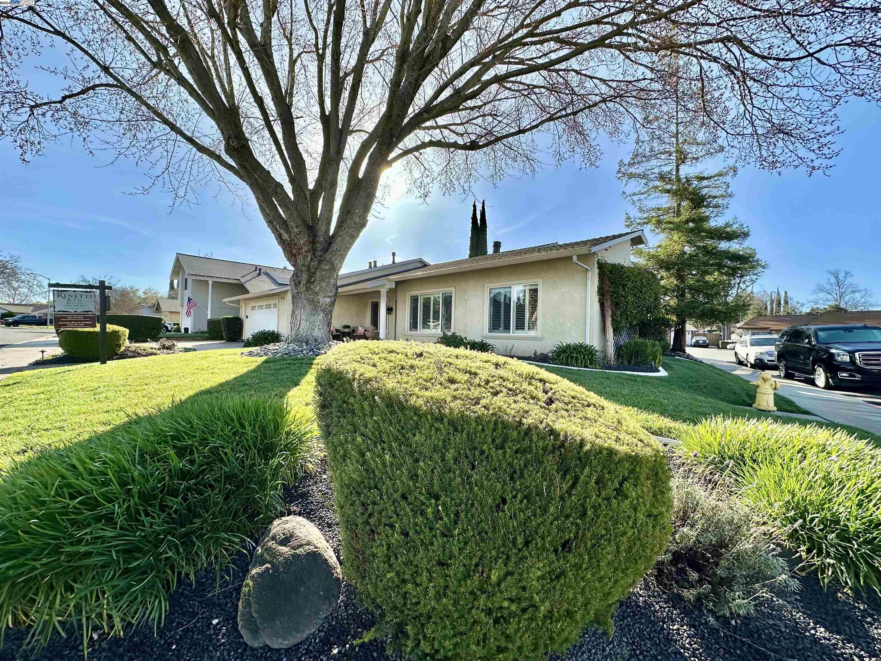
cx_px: 440
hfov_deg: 102.1
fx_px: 356
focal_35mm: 14
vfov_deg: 85.7
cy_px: 330
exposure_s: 1/940
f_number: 2.2
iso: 40
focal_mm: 2.22
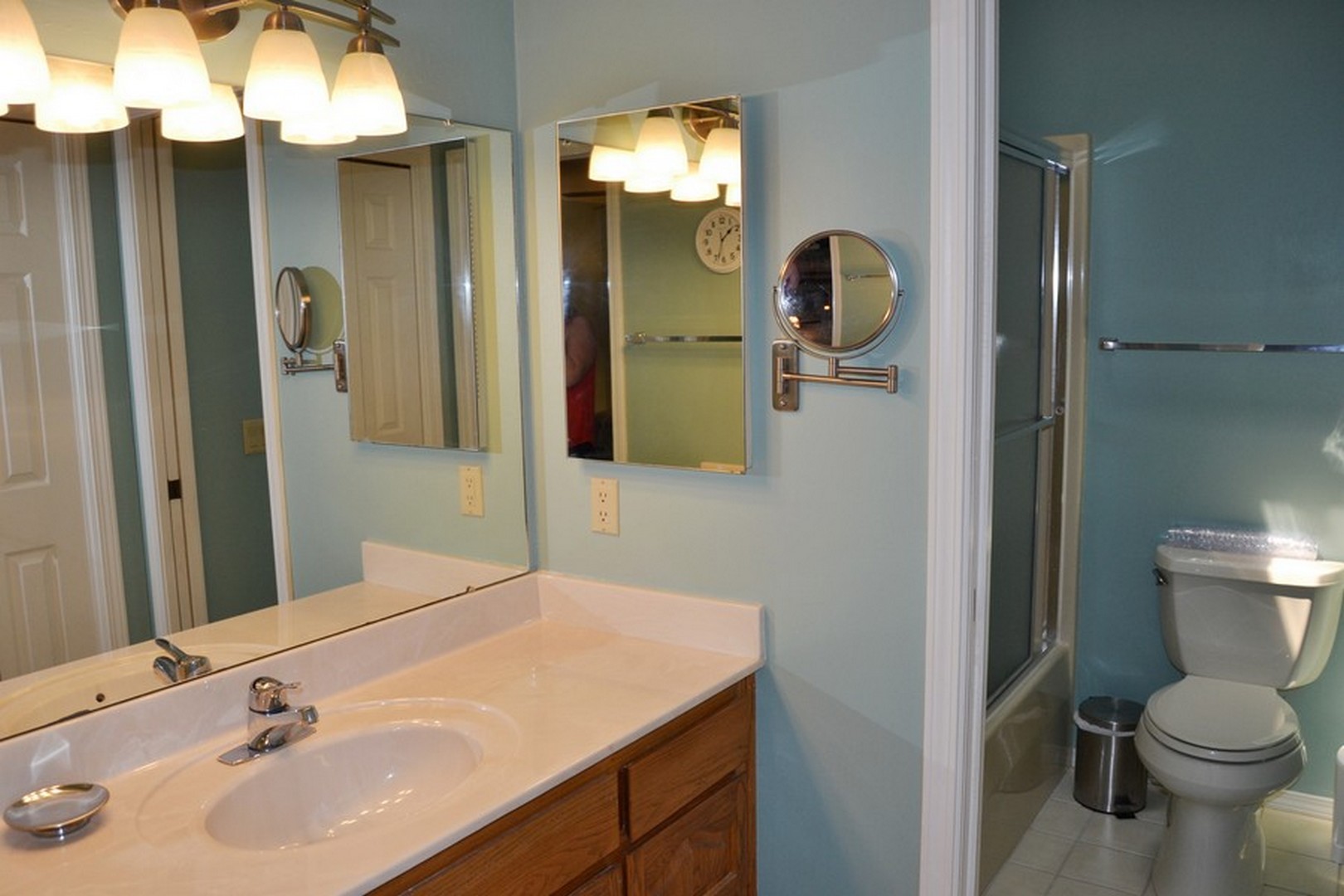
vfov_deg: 47.9
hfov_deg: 67.4
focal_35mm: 27
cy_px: 448
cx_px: 672
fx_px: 1008
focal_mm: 18
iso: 250
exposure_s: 1/125
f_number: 5.6
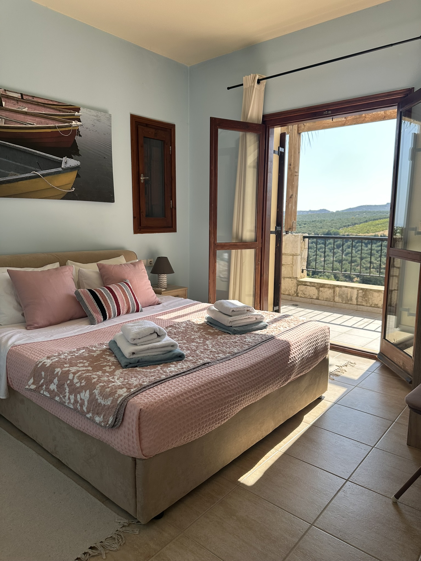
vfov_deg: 71.6
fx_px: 389
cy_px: 280
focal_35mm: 24
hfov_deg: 56.8
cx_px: 210
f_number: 1.78
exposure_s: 1/1131
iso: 80
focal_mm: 6.86
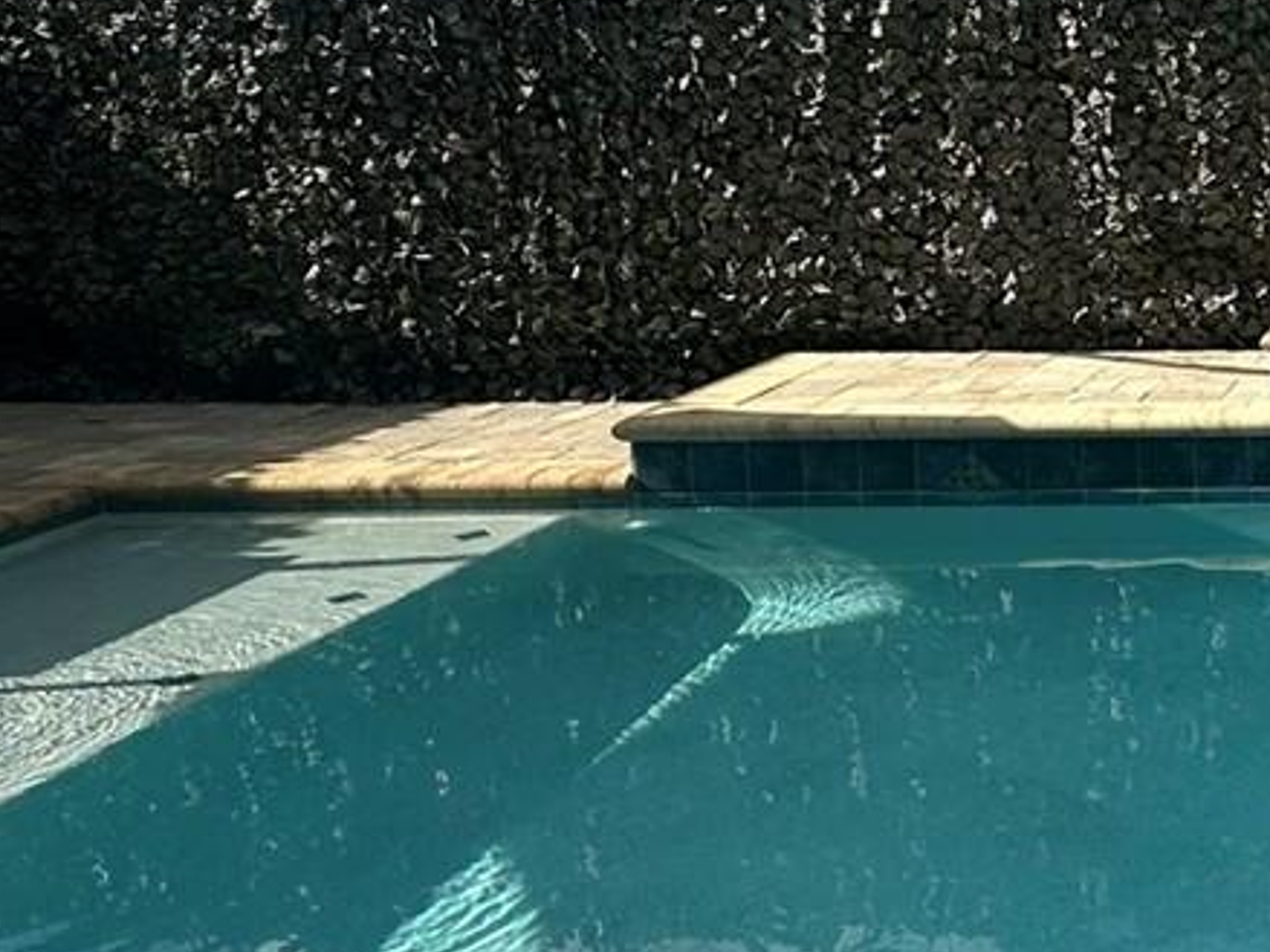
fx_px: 1871
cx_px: 1666
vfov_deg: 28.2
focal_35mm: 51
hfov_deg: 29.7
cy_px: 258
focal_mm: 2.22
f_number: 2.2
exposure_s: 1/924
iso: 40
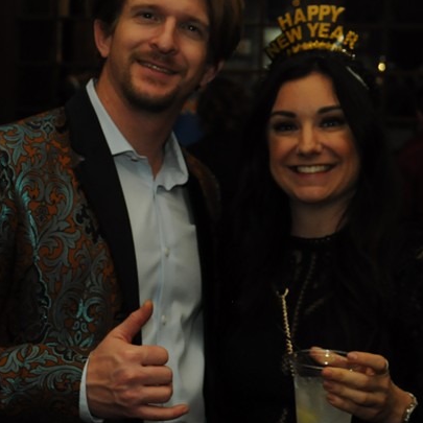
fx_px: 1479
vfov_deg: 16.2
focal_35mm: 107
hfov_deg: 16.3
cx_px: 186
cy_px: 144
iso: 800
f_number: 5.6
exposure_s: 1/60
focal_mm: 34
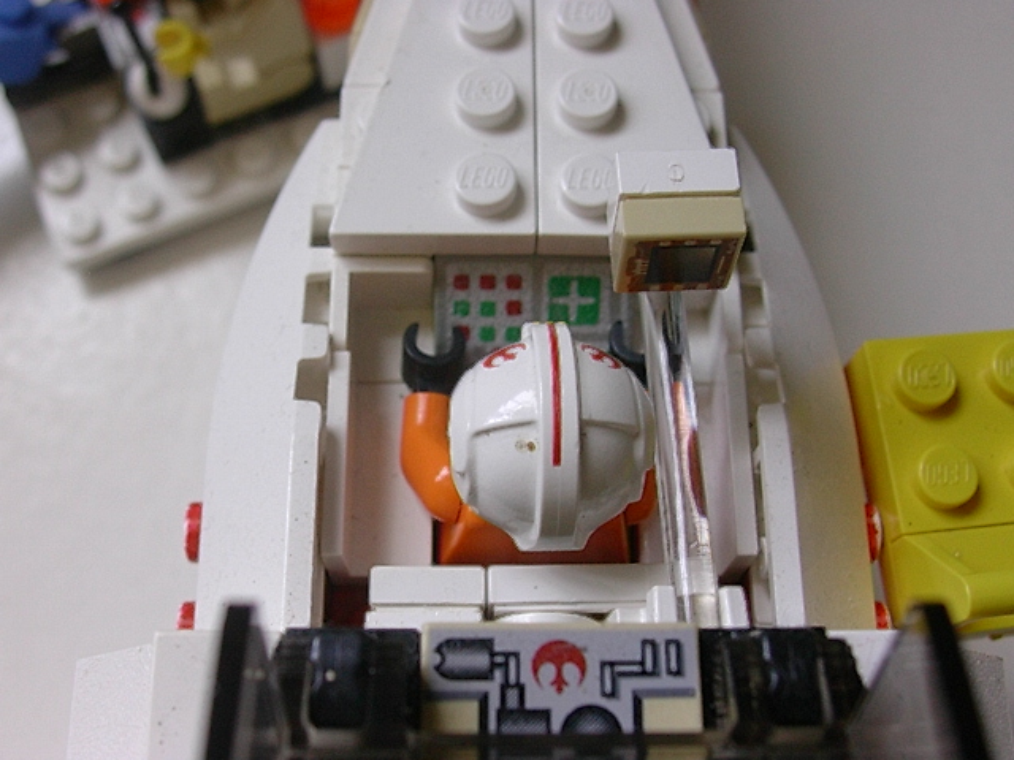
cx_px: 507
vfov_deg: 32.2
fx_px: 1318
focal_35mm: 45
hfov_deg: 42.1
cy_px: 380
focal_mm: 6.7
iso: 70
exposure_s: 1/53.8
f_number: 2.9
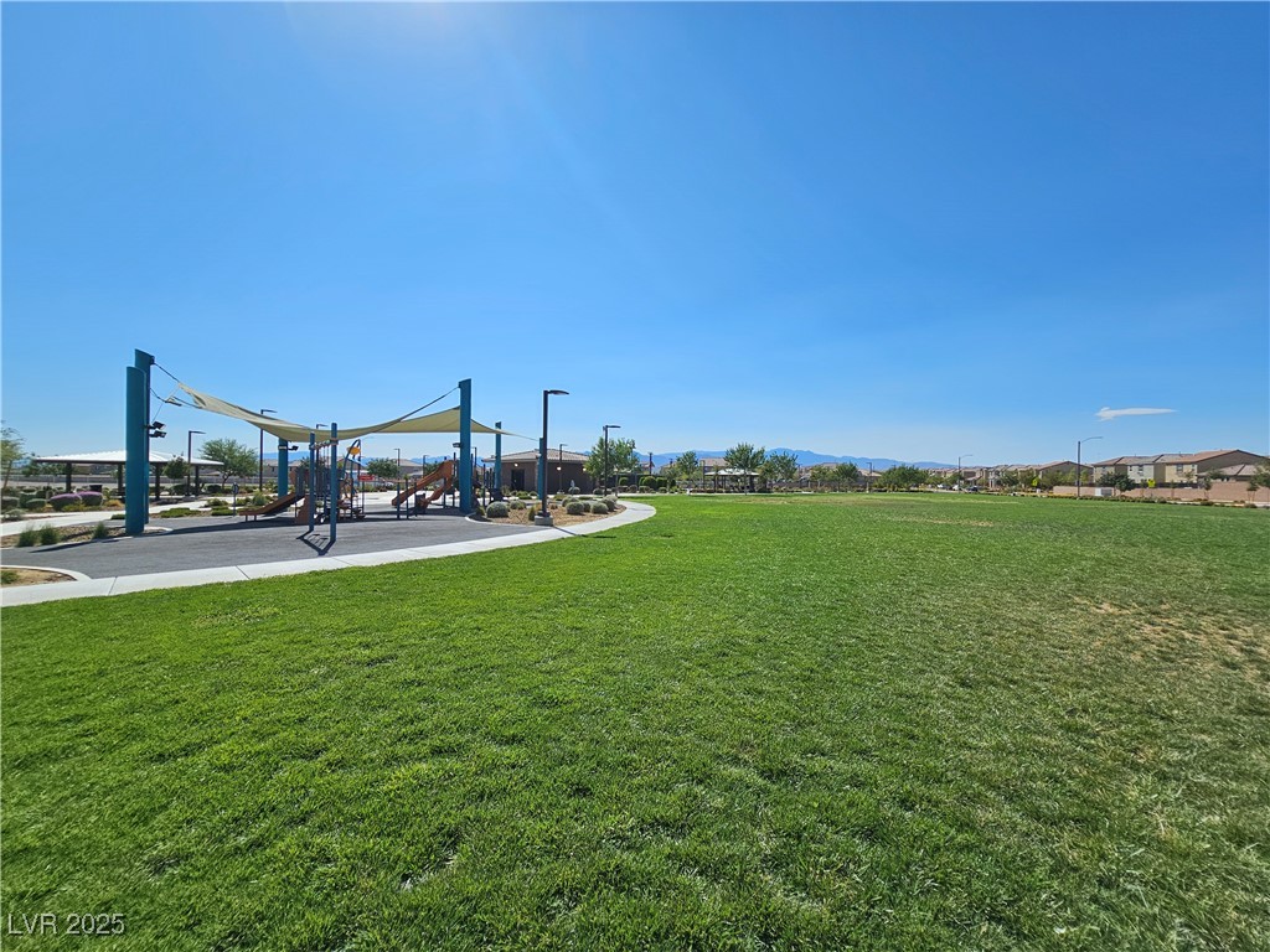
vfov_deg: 89.9
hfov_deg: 106.2
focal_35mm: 13
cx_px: 635
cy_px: 476
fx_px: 477
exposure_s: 1/4554
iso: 50
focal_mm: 2.2
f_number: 2.2
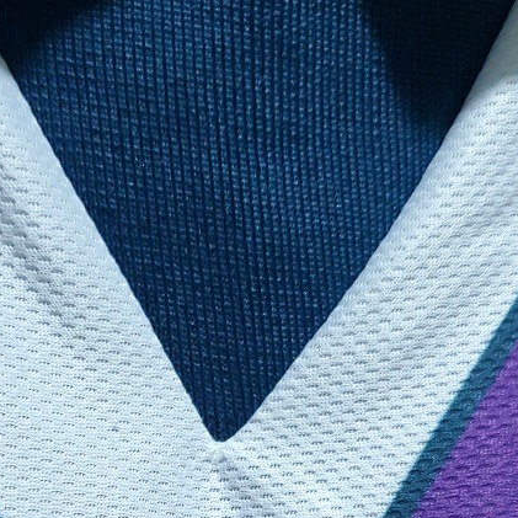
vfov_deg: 26.6
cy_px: 576
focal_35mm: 59
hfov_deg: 29.0
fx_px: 999
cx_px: 191
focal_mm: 4.3
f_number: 1.5
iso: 200
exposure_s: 1/30
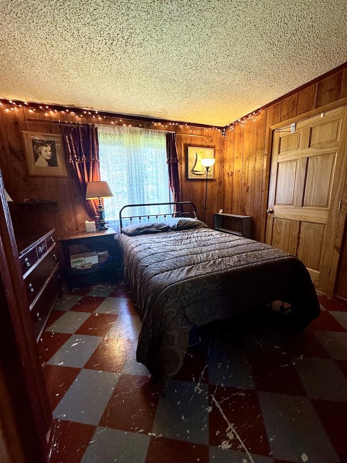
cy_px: 232
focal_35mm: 14
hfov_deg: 85.7
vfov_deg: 102.1
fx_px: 187
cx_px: 174
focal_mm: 2.22
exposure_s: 1/120
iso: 320
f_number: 2.2
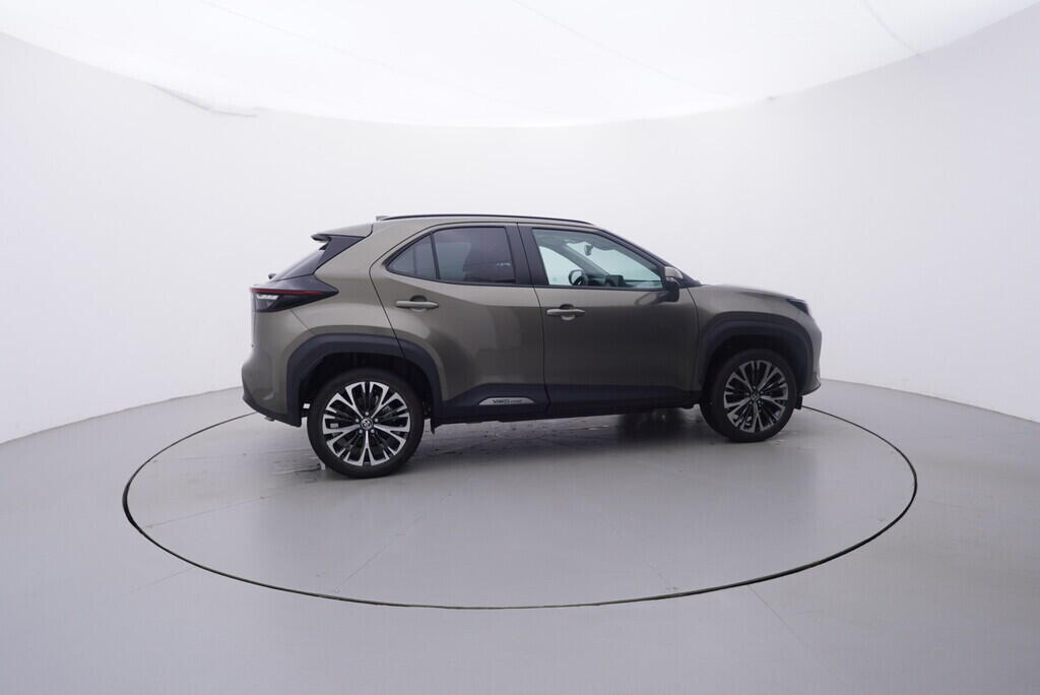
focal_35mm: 22
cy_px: 348
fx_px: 650
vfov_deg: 56.2
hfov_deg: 77.3
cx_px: 520
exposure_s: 1/80
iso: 200
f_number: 5
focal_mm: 15
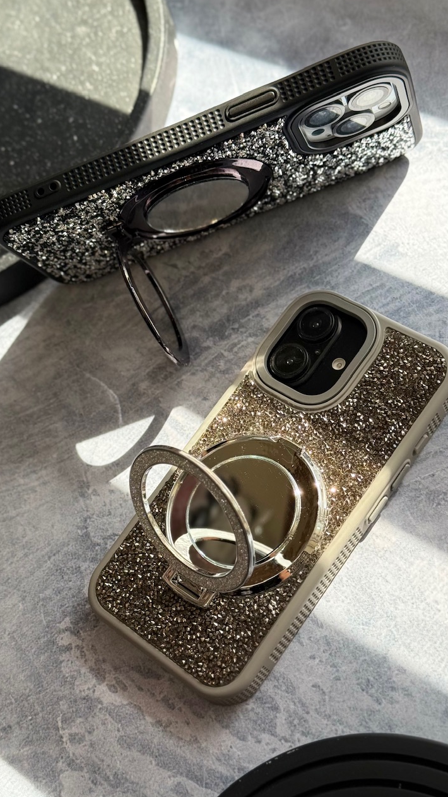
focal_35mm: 53
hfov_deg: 22.6
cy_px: 398
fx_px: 1120
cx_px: 234
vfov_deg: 39.2
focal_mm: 6.76
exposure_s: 1/574
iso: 100
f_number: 1.78
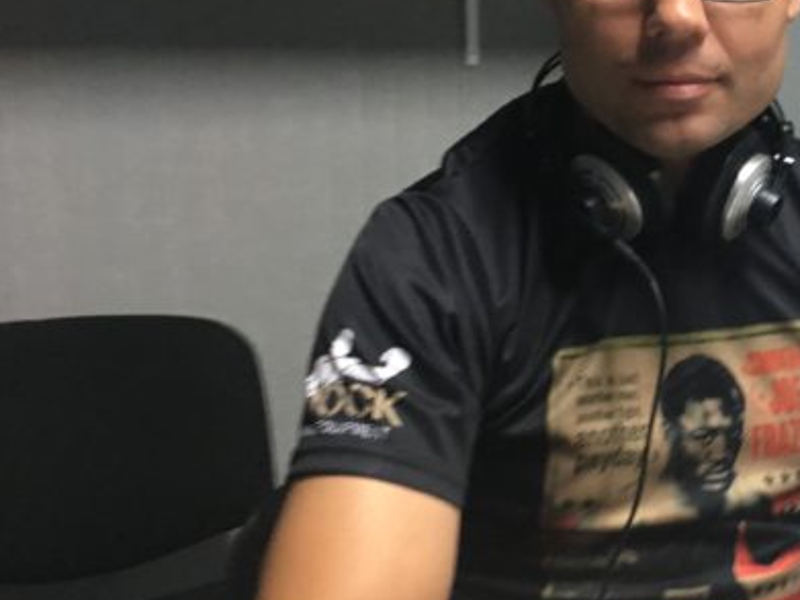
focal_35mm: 57
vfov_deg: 25.6
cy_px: 299
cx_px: 784
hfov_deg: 31.5
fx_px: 1317
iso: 160
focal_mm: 4.15
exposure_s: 1/33
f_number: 2.2
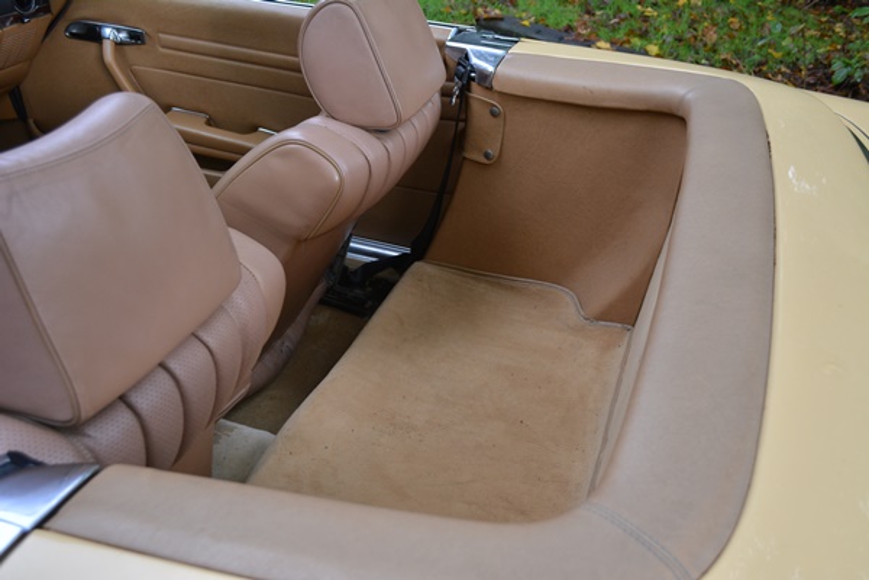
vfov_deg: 36.9
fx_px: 869
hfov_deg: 53.1
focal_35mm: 36
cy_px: 290
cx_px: 434
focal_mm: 24
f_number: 5
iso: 400
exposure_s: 1/100
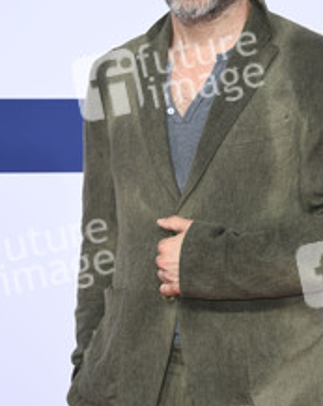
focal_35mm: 142
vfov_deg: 13.6
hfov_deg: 10.8
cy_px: 170
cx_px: 222
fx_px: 1700
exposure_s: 1/200
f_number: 5.6
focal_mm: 82
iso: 800
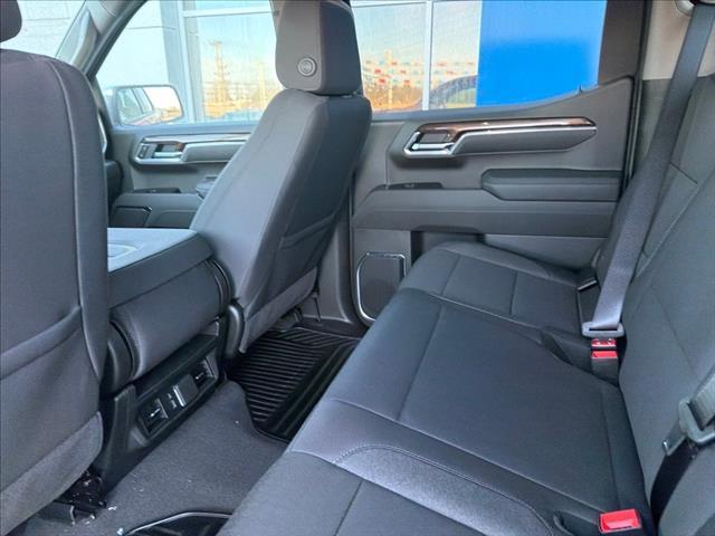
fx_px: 496
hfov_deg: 71.6
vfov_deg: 56.8
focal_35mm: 24
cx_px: 358
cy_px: 268
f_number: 1.78
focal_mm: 6.76
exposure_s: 1/121
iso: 1000
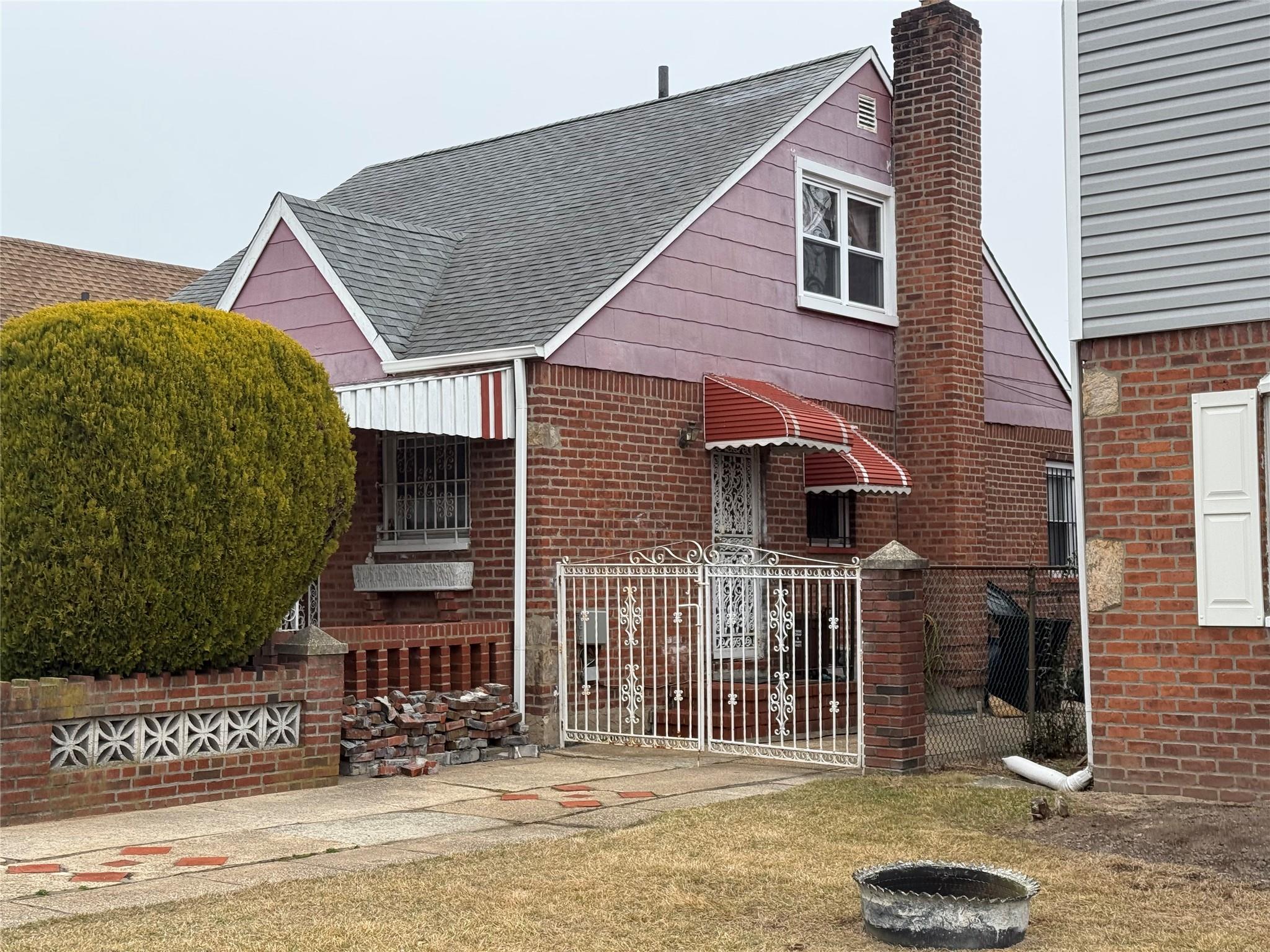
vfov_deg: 30.3
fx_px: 1761
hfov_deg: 39.7
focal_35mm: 48
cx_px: 635
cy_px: 476
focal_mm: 6.76
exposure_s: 1/1285
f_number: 1.78
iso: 80
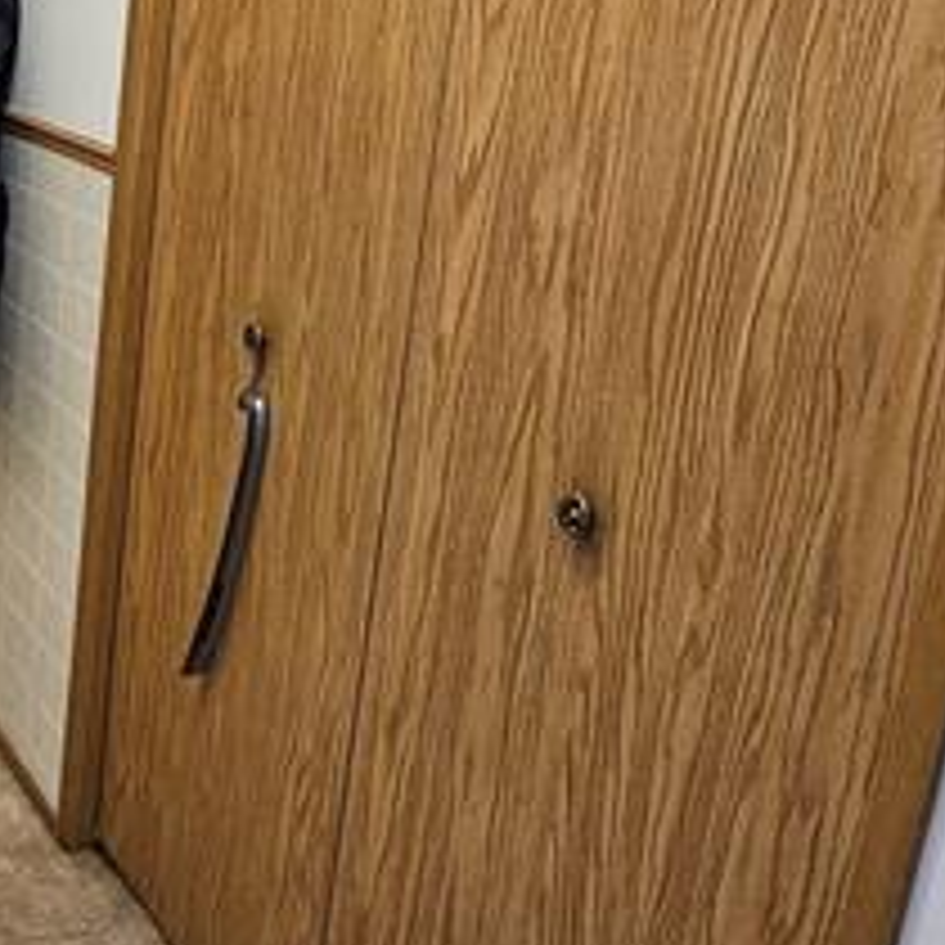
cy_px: 333
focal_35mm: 42
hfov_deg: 36.7
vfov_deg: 39.7
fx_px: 1297
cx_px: 45
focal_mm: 2.2
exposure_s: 1/40
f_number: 2.2
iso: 320
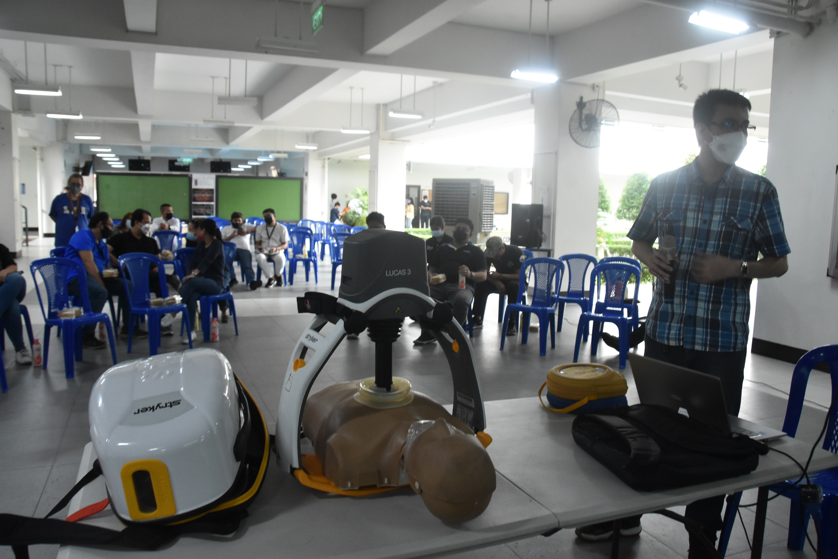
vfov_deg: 48.0
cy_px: 280
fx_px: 629
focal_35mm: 27
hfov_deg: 67.4
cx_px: 419
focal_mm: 18
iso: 2000
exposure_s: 1/40
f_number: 5.6
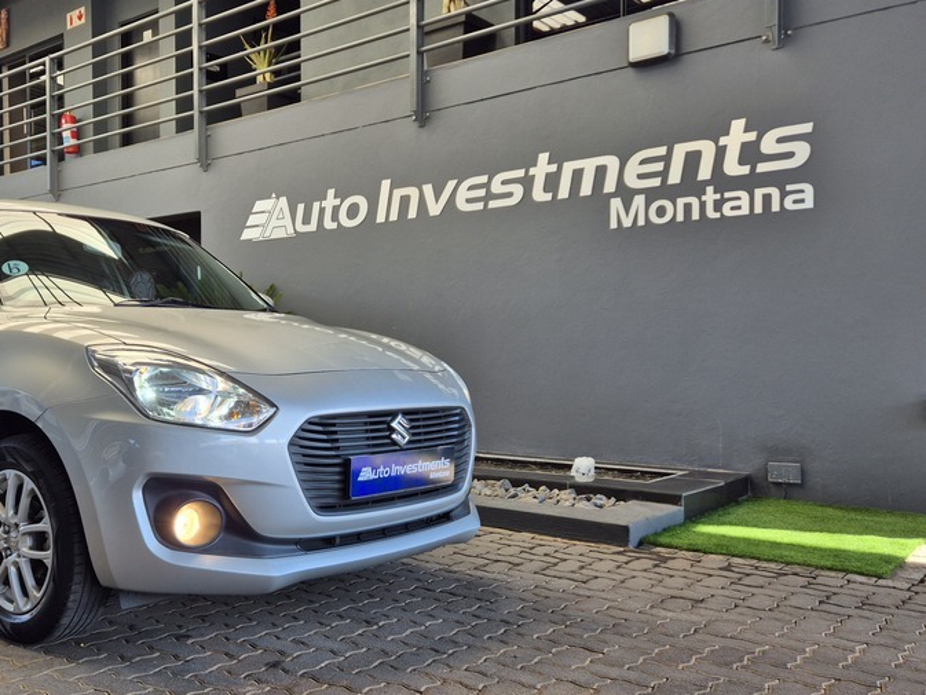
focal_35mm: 35
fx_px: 936
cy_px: 365
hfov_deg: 51.0
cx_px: 263
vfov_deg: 40.7
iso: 25
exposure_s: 1/267
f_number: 1.8
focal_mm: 5.4
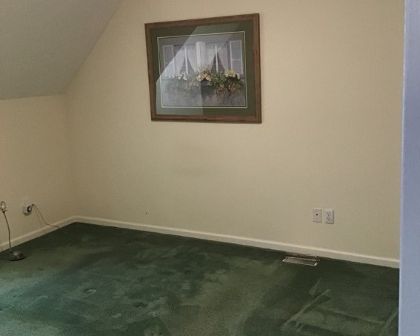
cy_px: 160
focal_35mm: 41
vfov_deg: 36.5
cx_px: 209
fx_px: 509
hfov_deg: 44.8
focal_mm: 3.3
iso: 160
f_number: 2.4
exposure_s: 1/30
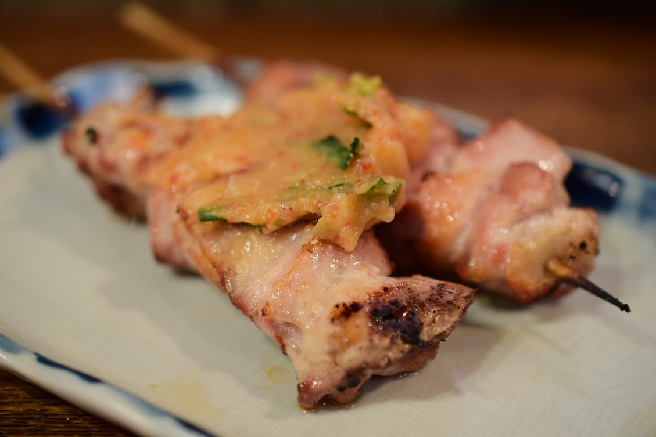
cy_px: 218
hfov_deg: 33.4
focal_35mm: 60
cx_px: 328
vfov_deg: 22.6
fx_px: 1093
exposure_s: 1/60
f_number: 3.2
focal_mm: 40
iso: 560
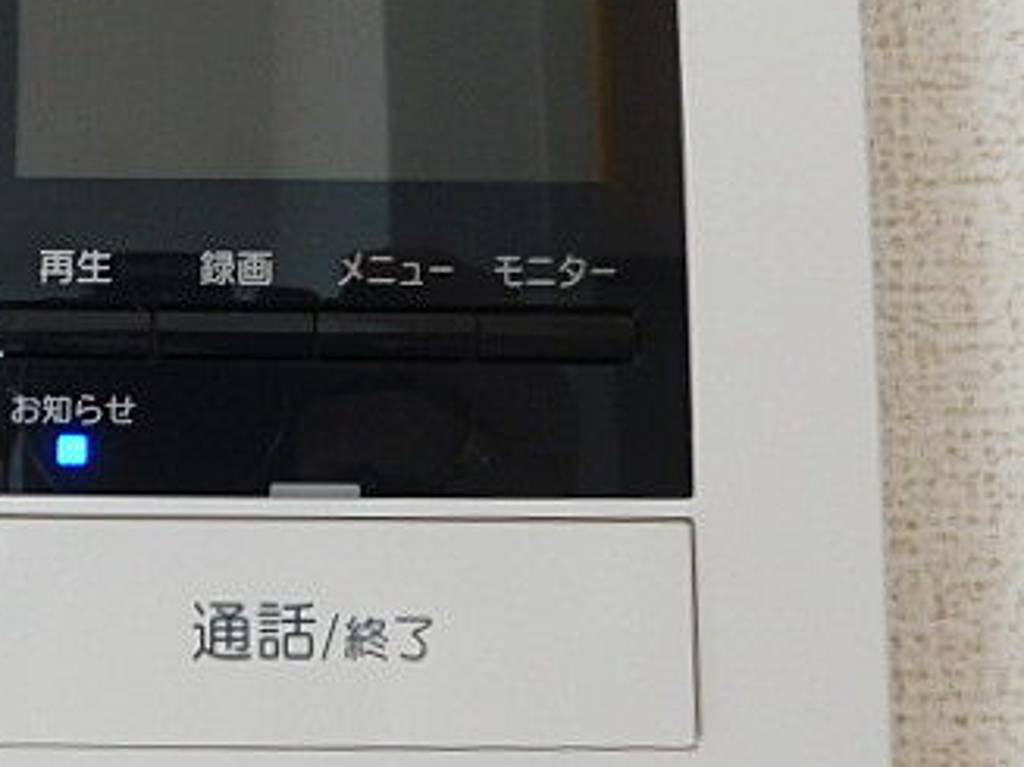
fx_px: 1331
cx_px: 153
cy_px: 282
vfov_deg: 32.0
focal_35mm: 45
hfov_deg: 39.8
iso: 125
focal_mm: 4
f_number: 3
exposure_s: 1/40
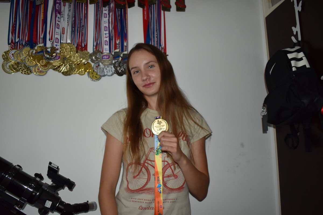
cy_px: 108
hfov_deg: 59.5
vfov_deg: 41.7
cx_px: 162
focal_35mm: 32
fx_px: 283
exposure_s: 1/125
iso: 560
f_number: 3.8
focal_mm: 21
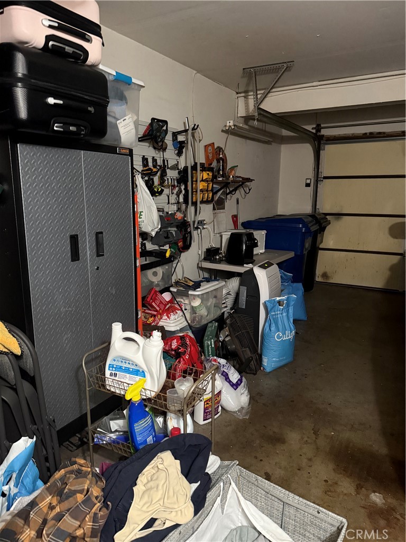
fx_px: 375
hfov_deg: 56.8
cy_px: 271
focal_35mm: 24
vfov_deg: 71.6
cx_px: 203
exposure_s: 1/30
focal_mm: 6.76
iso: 800
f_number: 1.78
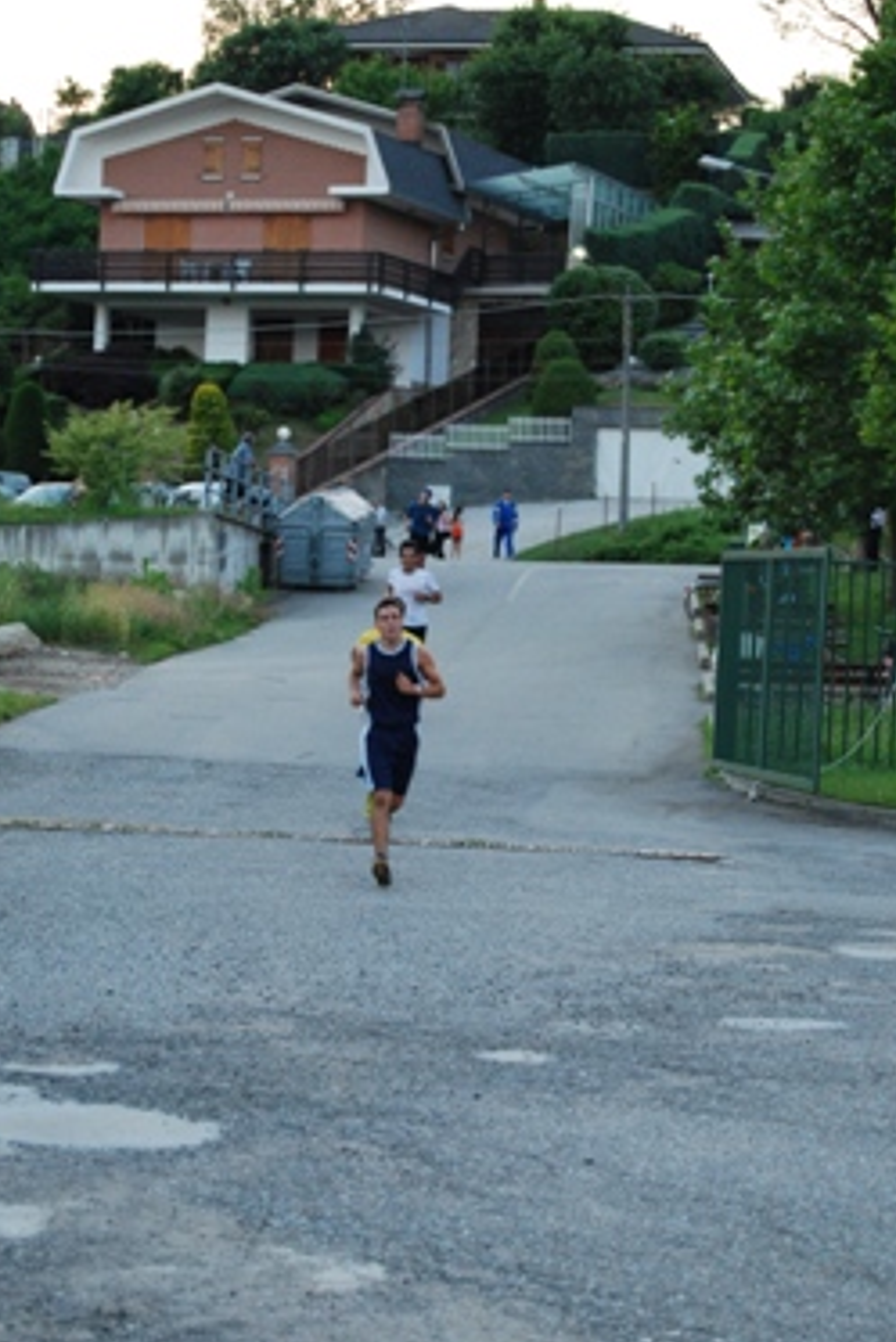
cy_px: 655
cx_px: 426
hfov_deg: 13.8
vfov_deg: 20.5
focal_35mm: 100
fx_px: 3715
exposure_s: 1/80
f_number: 5.6
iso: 800
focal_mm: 55
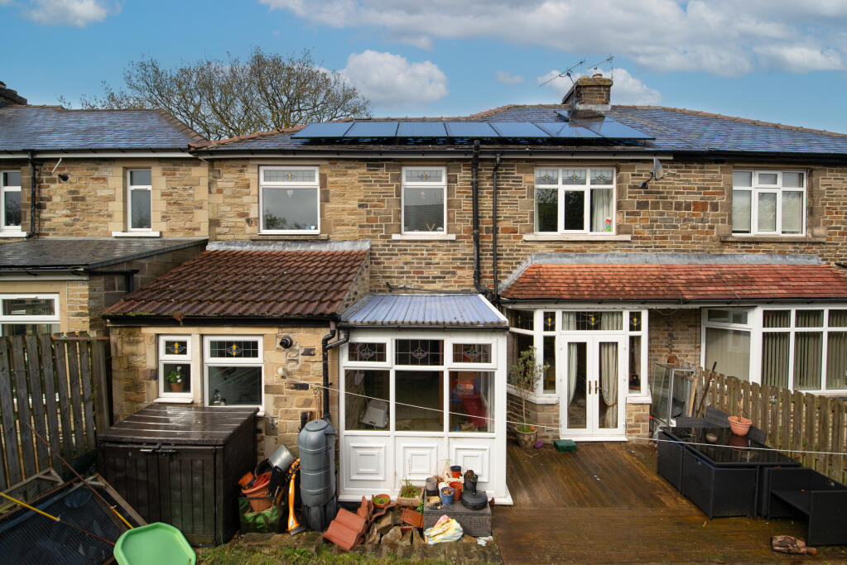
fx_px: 353
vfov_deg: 77.4
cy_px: 282
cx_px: 424
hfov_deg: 100.4
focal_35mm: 15
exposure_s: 1/200
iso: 200
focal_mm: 15
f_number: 7.1
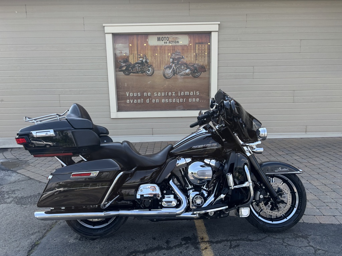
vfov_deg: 53.1
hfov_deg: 67.3
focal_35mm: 26
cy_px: 128
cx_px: 171
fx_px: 257
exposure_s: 1/811
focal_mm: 5.96
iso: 50
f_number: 1.6
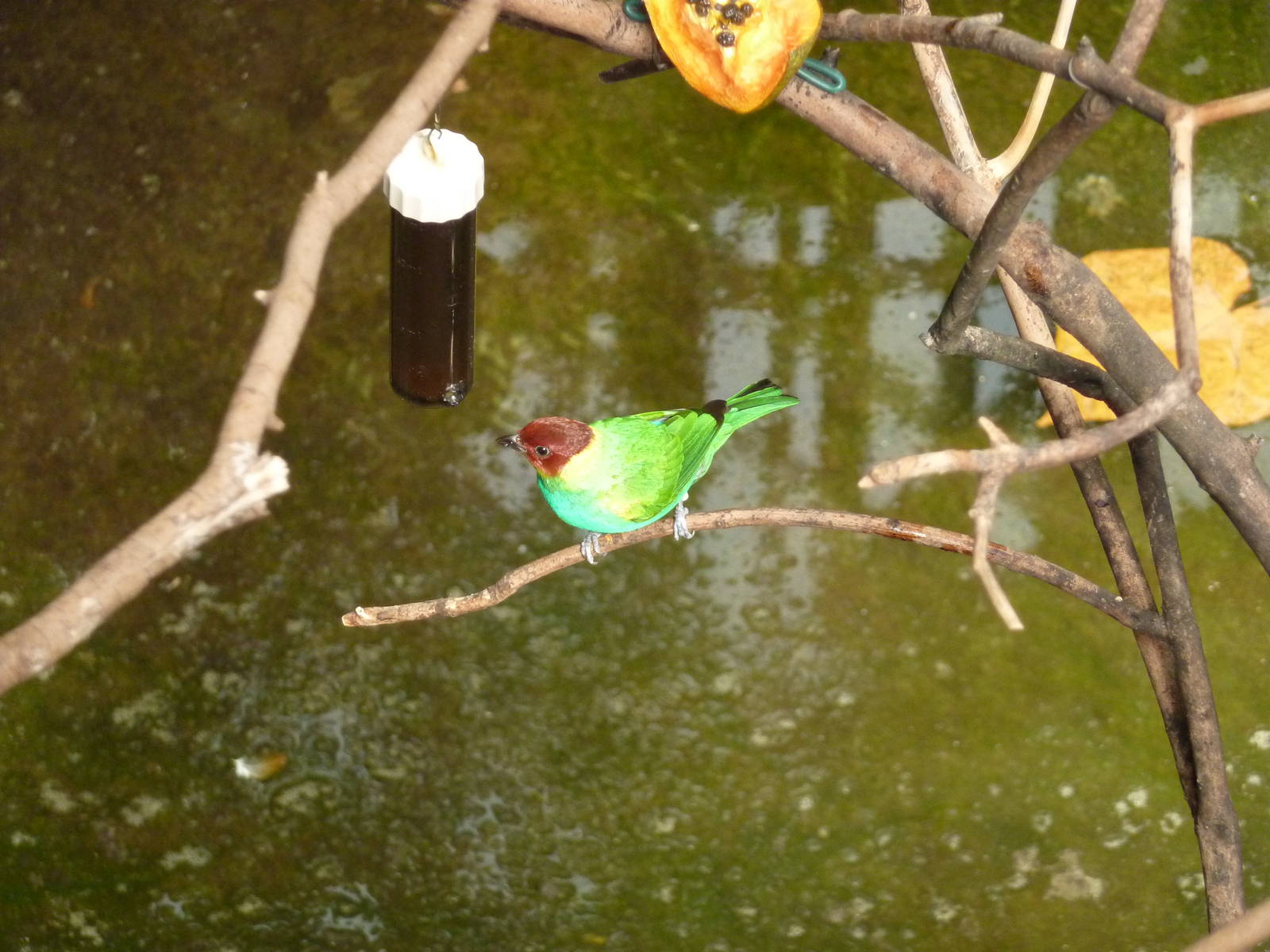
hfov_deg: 6.6
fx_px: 11006
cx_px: 635
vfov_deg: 5.0
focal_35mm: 300
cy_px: 476
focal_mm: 49.2
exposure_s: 1/100
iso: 400
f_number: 4.9
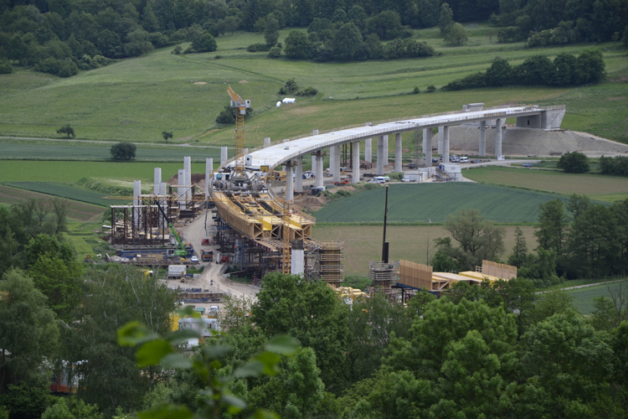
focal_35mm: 138
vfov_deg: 9.9
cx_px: 314
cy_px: 210
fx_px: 2407
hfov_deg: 14.9
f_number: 5.6
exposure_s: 1/1000
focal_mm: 92
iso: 400
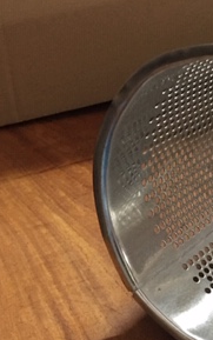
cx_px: 226
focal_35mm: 68
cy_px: 242
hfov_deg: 18.5
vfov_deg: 29.8
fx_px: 631
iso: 160
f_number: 2.2
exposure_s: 1/8
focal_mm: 4.15
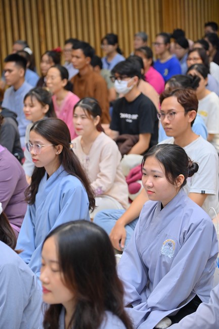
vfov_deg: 23.9
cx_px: 110
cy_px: 164
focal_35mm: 85
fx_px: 776
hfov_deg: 16.1
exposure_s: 1/125
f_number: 4
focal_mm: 85
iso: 1250
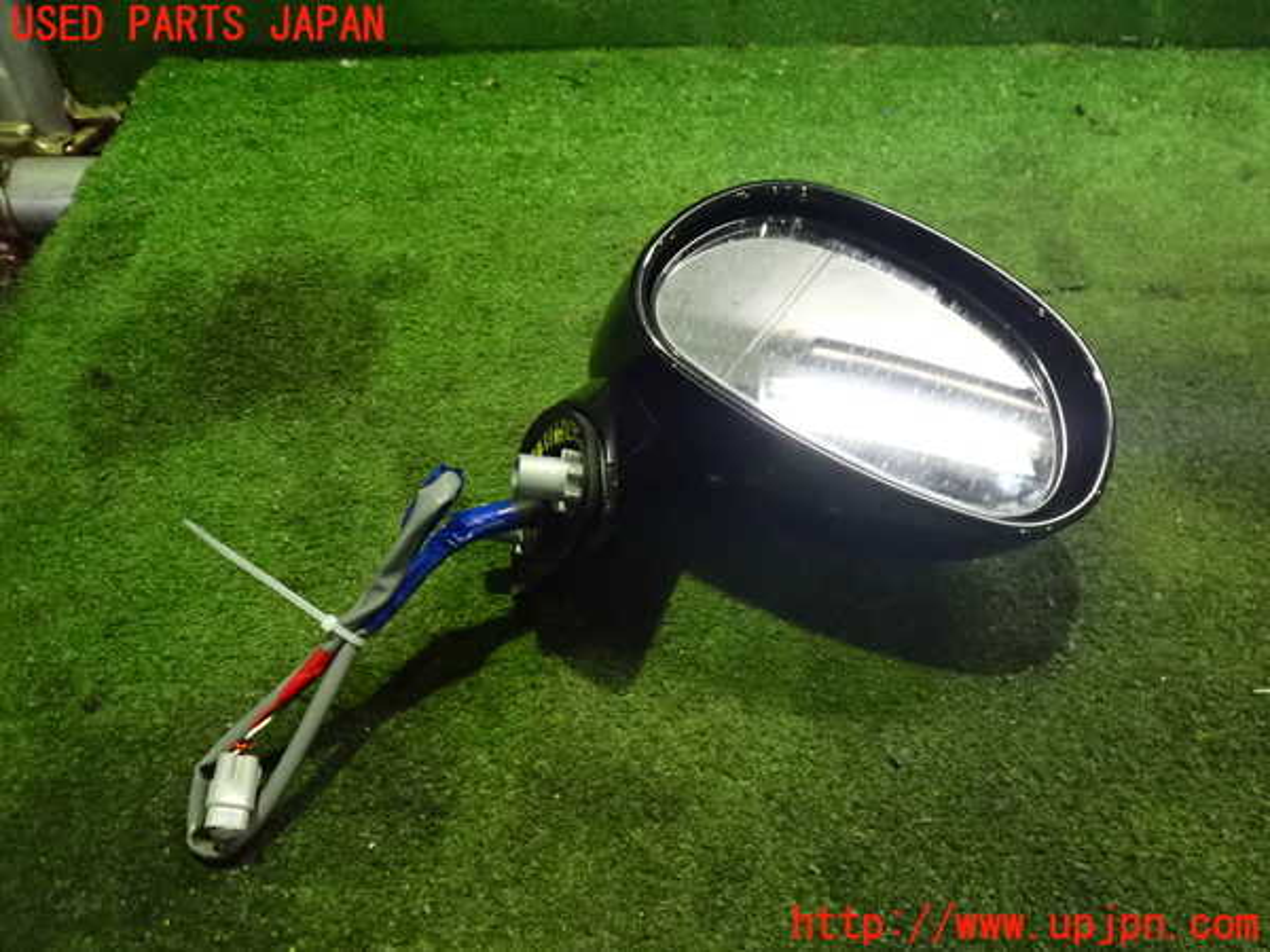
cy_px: 476
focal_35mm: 30
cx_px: 635
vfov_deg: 46.8
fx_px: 1101
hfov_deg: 60.0
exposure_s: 1/60
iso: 1600
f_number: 2.3
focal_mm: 5.4
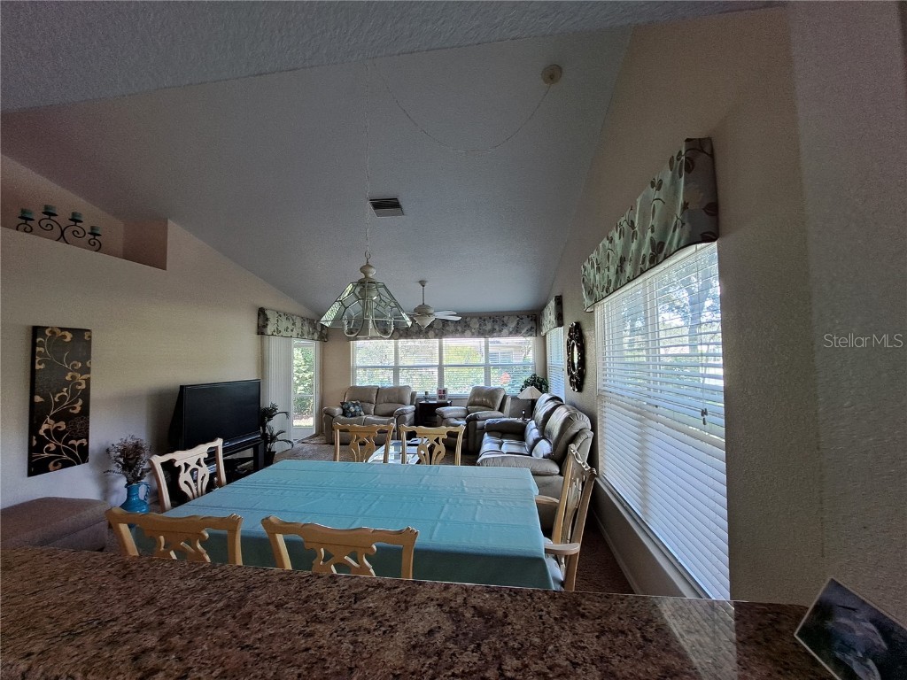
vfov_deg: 89.9
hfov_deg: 106.2
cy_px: 340
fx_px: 341
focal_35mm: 13
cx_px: 454
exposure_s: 1/40
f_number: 2.2
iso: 100
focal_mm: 1.74
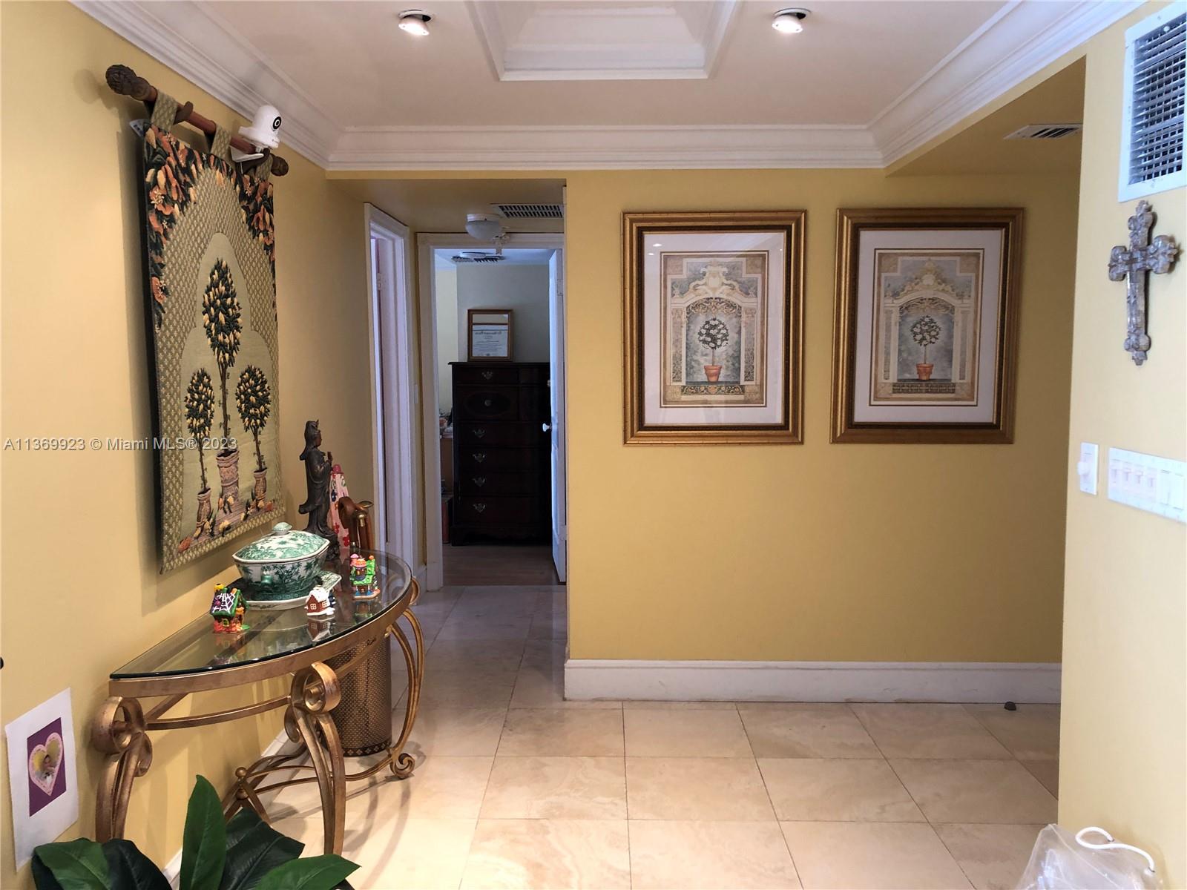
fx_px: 960
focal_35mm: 28
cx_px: 594
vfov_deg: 49.7
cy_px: 445
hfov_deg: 63.4
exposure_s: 1/20
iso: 40
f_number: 1.8
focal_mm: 4
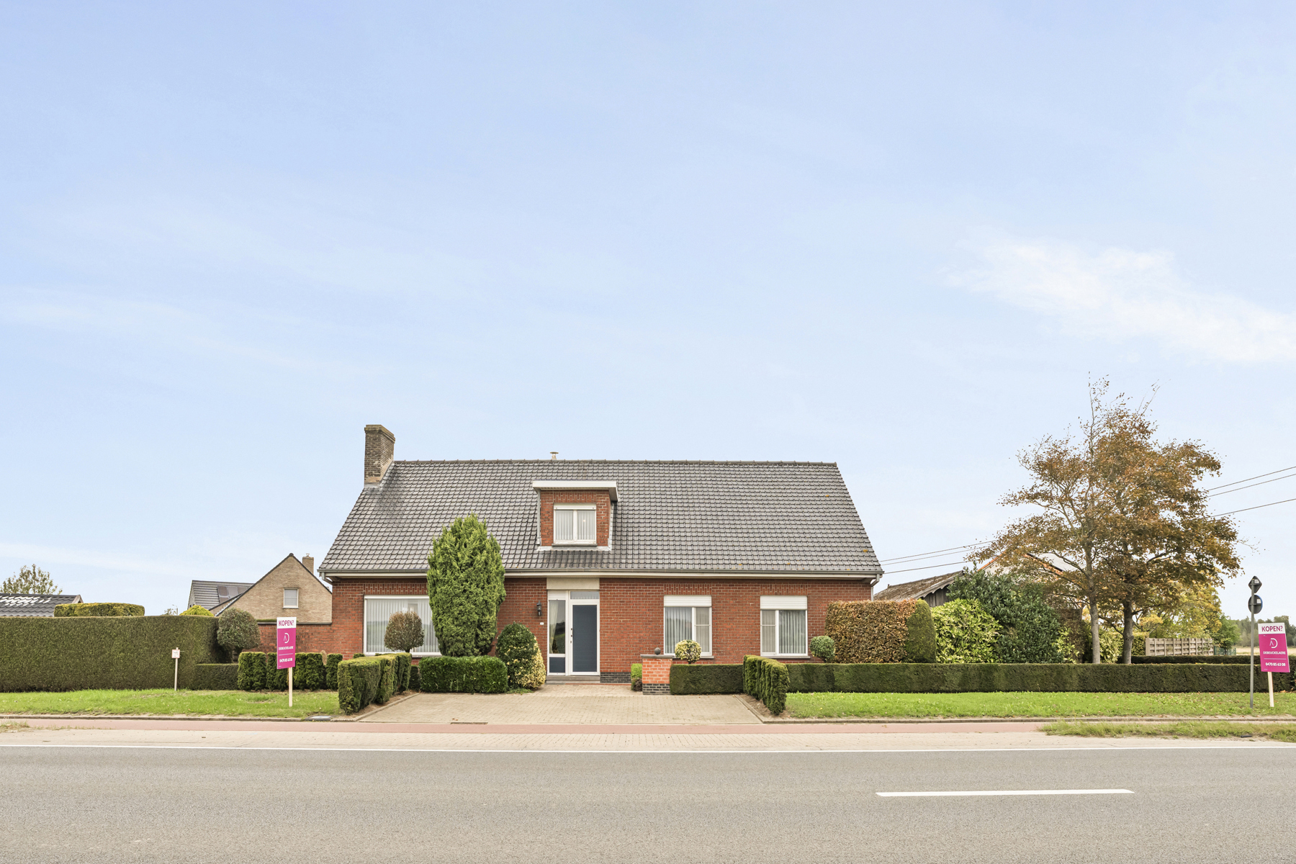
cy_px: 432
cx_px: 648
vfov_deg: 73.7
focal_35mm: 16
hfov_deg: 96.7
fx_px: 576
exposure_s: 1/125
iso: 800
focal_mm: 16
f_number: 8
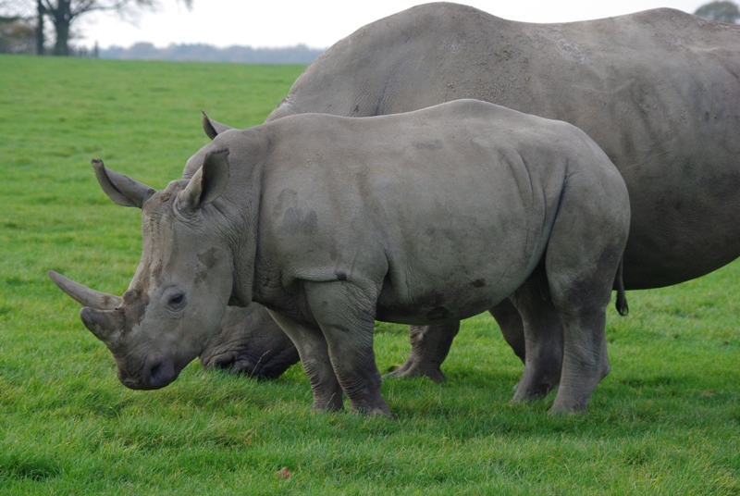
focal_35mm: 147
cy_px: 248
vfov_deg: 9.4
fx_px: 3026
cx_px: 370
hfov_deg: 13.9
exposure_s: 1/500
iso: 400
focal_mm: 97.5
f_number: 5.6
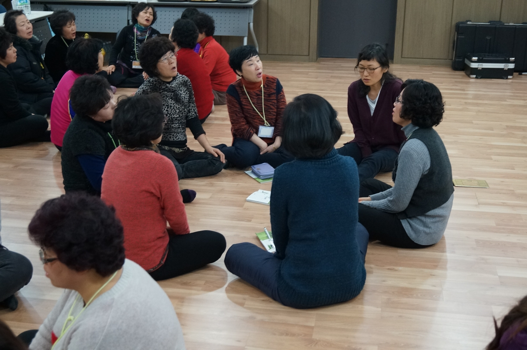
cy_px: 175
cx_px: 264
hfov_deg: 43.7
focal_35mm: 45
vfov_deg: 29.8
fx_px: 658
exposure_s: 1/60
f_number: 4.5
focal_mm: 30
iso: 1600
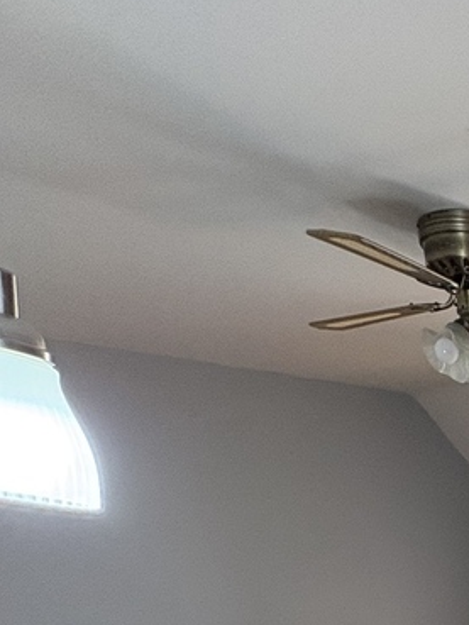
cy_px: 781
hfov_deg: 26.7
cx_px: 679
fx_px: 740
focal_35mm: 41
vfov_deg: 34.6
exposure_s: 1/60
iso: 250
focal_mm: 2.22
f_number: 2.2
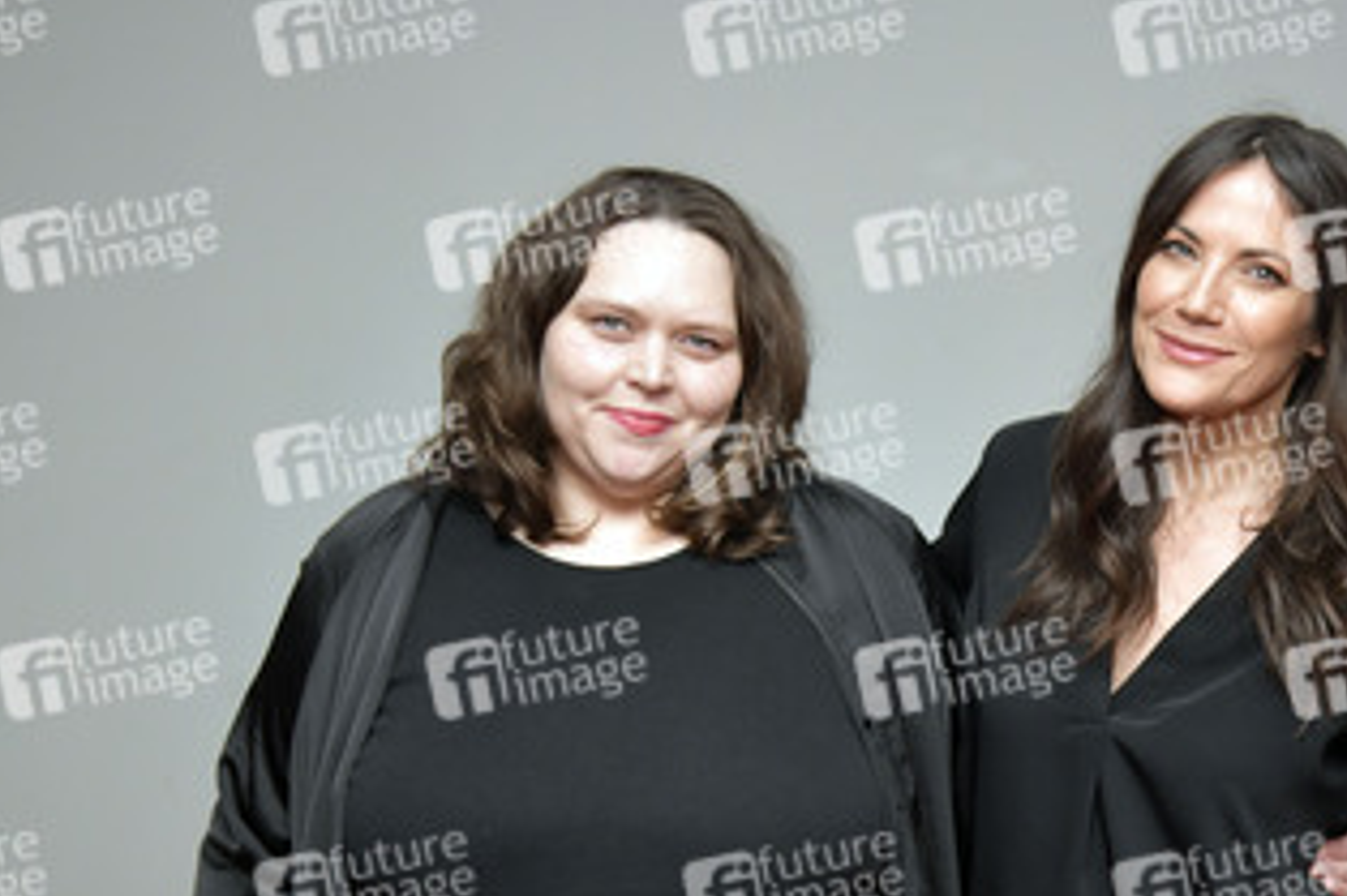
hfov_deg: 30.4
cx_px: 852
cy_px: 562
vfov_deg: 20.5
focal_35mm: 66
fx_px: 2468
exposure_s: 1/200
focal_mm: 46
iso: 2000
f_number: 5.6
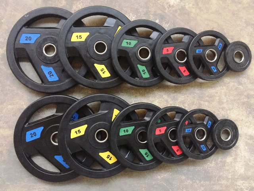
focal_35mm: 29
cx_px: 127
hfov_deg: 61.7
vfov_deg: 48.2
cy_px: 96
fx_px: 213
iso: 250
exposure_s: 1/25
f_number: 2.2
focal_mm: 4.15
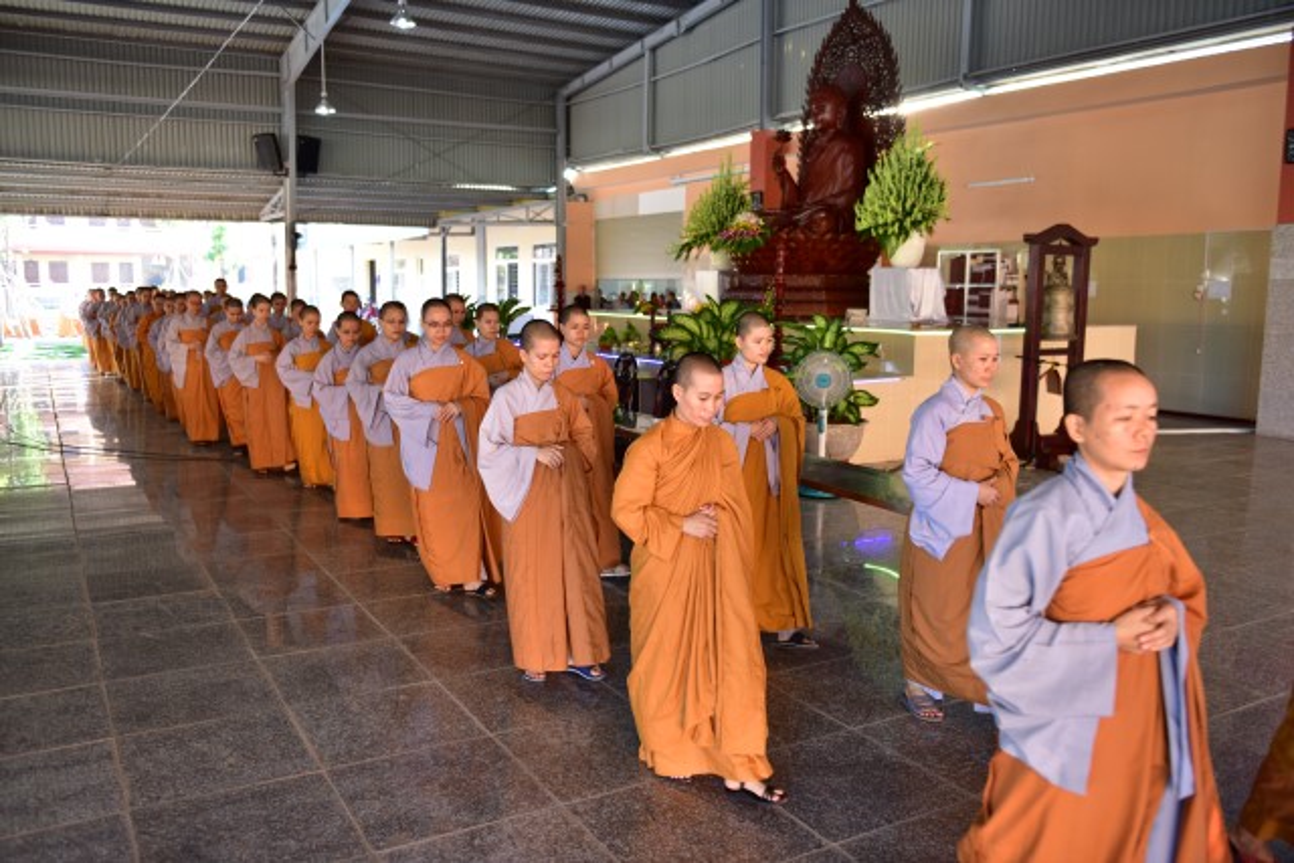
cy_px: 432
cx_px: 647
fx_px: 1043
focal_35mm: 29
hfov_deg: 63.6
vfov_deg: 45.0
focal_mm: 29
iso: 250
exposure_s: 1/80
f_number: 2.8
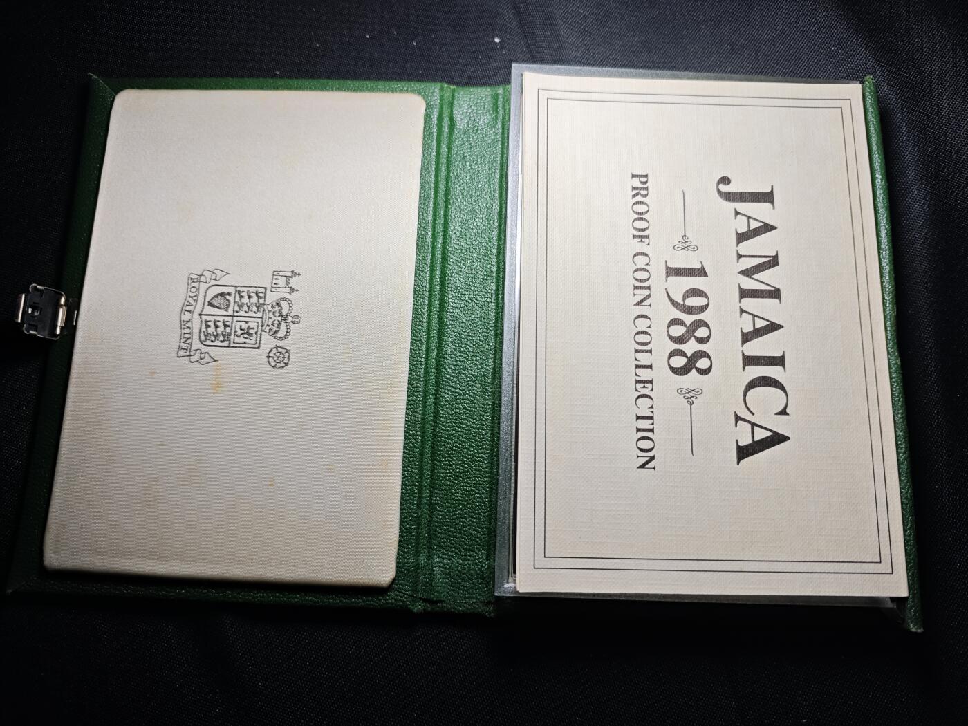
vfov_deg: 56.8
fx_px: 671
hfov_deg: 71.6
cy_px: 363
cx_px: 484
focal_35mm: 24
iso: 50
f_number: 1.6
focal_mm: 5.84
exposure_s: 1/100
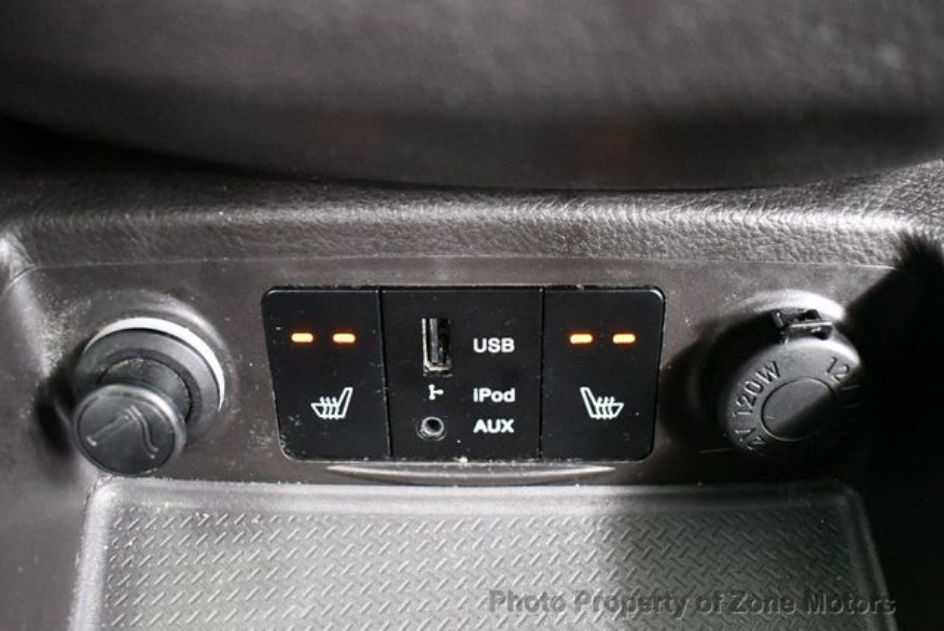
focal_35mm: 36
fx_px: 945
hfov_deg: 53.1
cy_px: 316
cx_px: 472
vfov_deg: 36.9
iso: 12800
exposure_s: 1/40
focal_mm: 18
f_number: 3.5
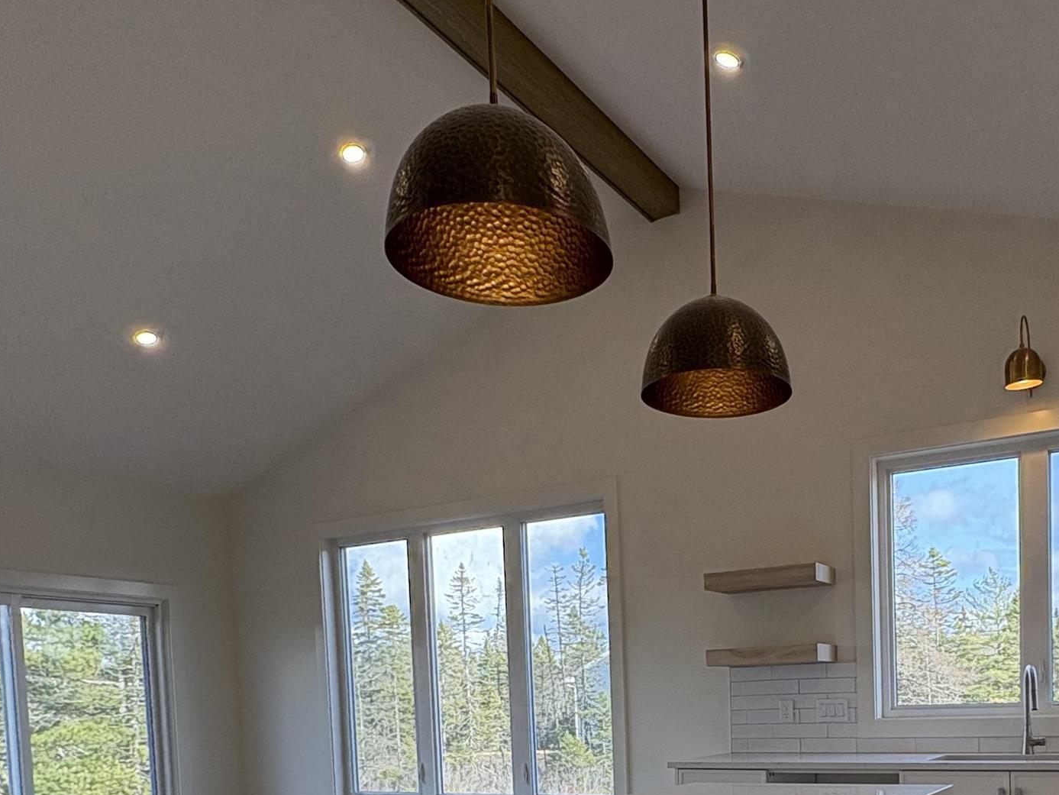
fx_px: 949
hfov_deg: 56.8
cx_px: 722
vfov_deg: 41.0
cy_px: 750
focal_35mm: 31
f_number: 2.2
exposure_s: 1/281
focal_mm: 2.22
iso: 64
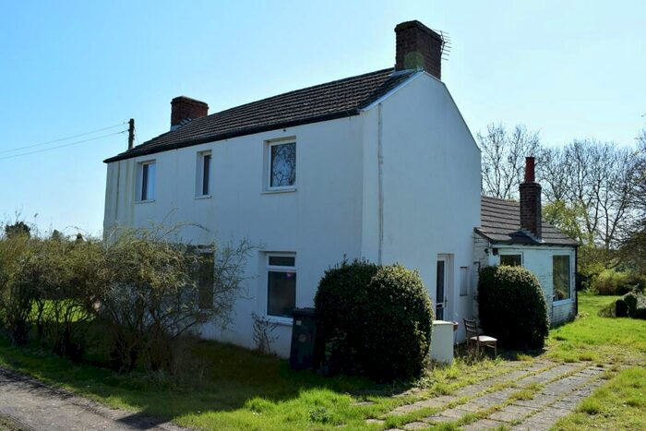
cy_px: 216
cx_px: 323
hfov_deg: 59.5
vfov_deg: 41.7
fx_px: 565
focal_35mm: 32
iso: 100
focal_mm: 21
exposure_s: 1/200
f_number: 10
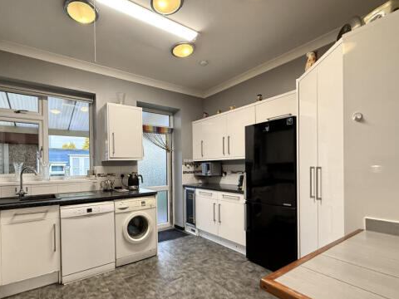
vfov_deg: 74.4
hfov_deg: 89.8
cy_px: 168
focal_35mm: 17
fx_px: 196
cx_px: 158
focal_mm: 2.22
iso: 640
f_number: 2.2
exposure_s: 1/100
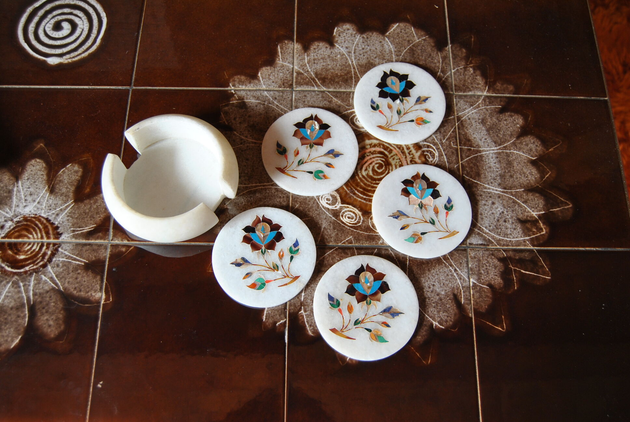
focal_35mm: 34
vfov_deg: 38.5
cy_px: 211
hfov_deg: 55.0
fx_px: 604
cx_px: 315
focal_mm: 23
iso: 200
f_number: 4
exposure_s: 1/60
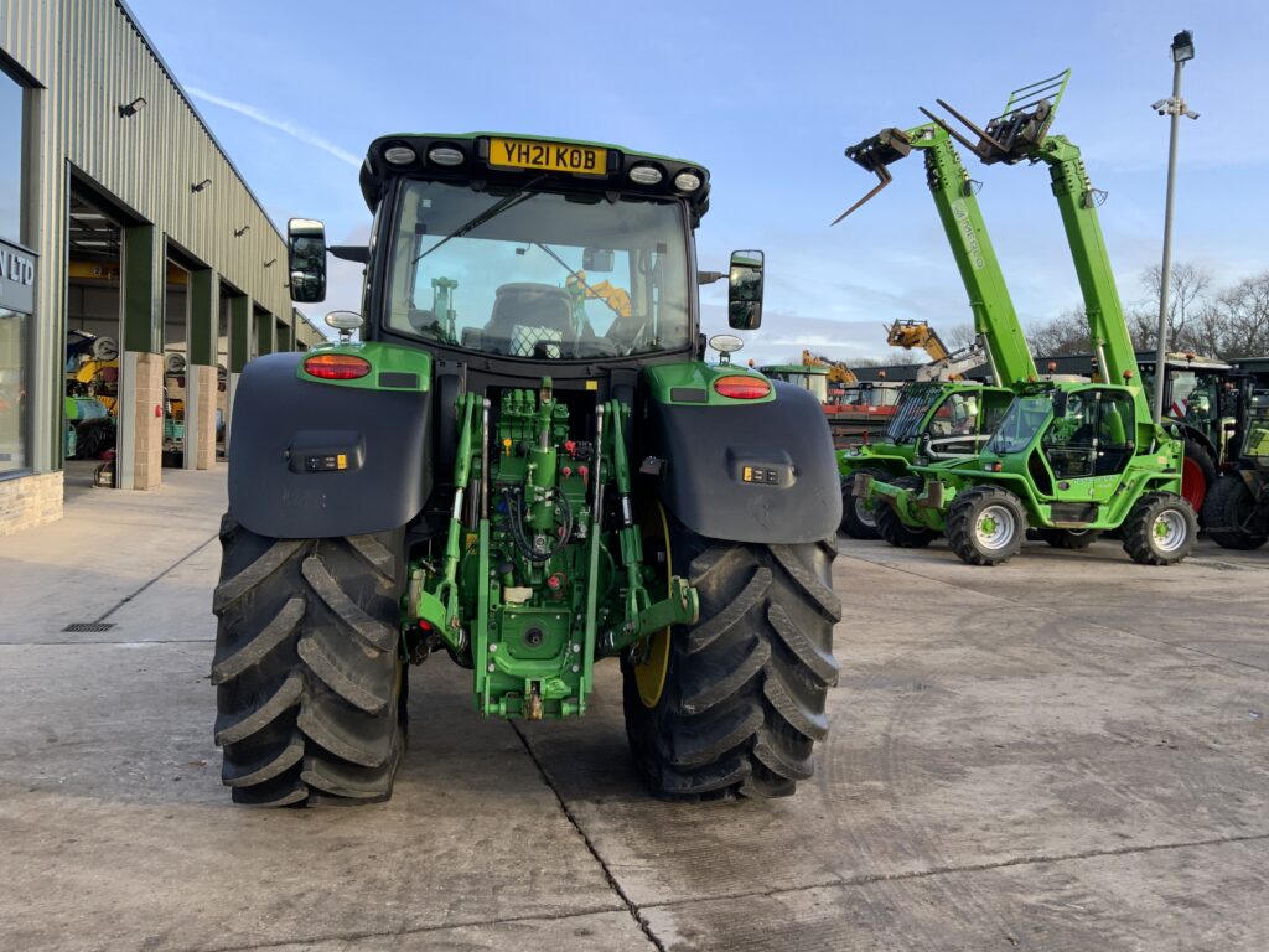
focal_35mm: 29
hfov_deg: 61.7
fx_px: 1063
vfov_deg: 48.2
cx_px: 634
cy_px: 476
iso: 16
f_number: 1.8
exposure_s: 1/307
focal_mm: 3
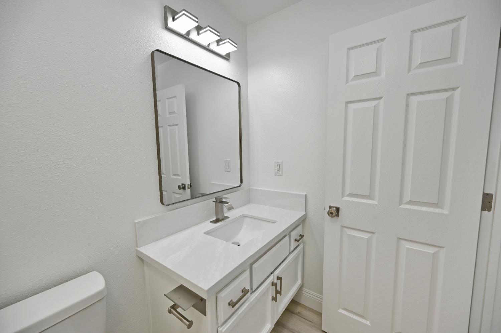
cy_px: 166
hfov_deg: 104.3
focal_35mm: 14
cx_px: 250
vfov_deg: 81.1
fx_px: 195
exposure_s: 1/100
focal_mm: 14
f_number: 5.6
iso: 200
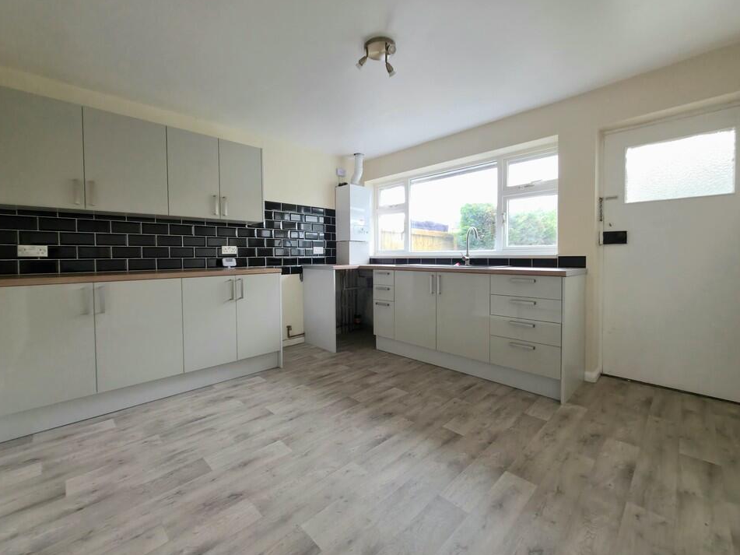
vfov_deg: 85.6
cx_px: 366
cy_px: 265
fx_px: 299
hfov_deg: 102.1
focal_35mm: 14
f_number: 1.9
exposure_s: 1/50.3
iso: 125
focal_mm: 2.2
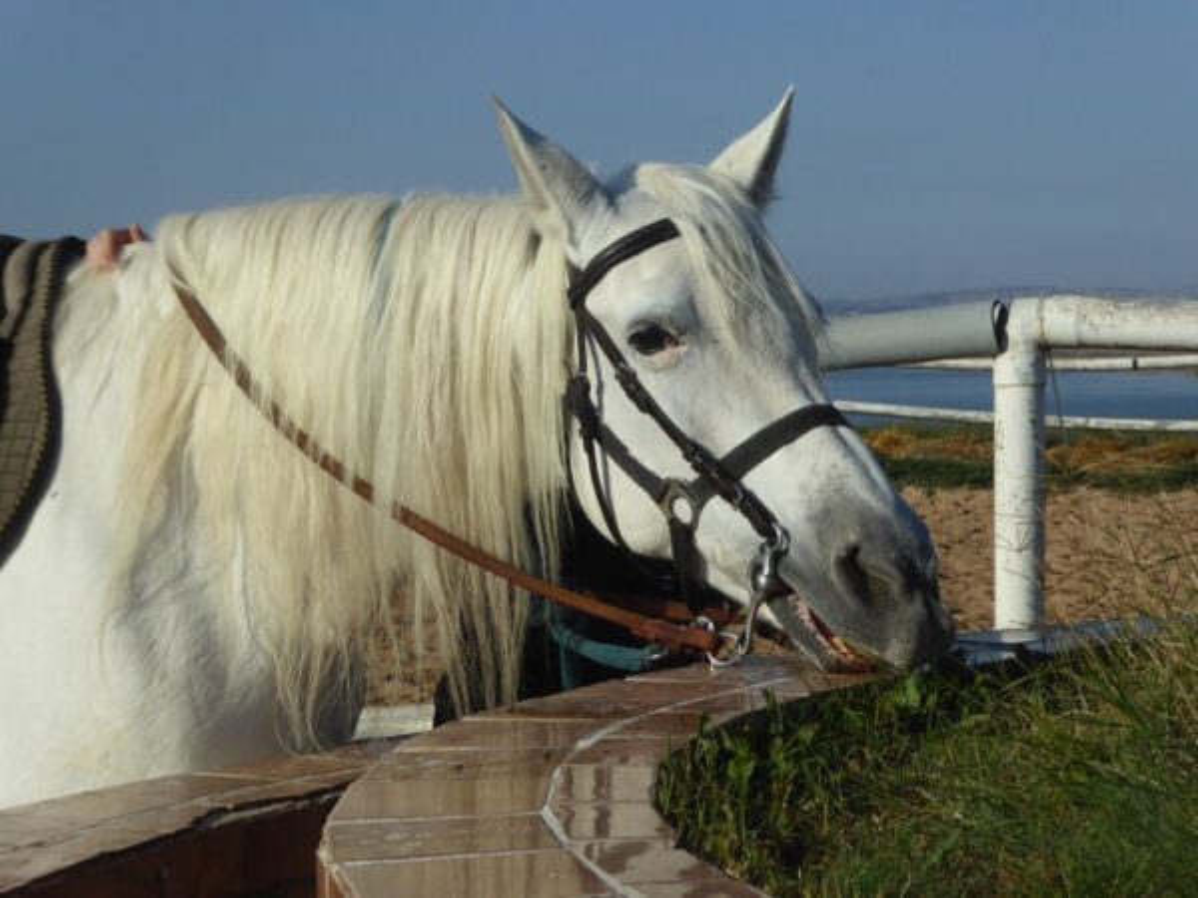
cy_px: 449
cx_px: 599
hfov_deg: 20.0
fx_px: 3392
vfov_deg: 15.1
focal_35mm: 98
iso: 100
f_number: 4.9
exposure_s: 1/1000
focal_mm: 16.1
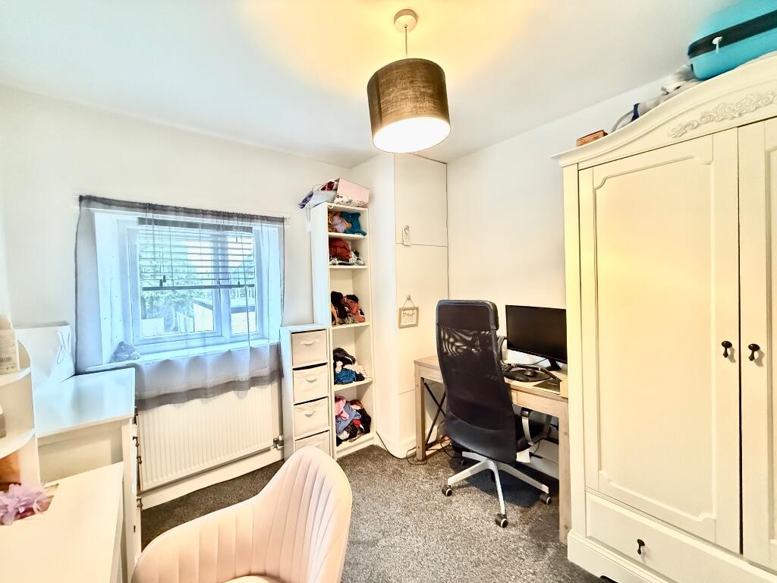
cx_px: 388
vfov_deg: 85.7
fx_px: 314
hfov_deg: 102.1
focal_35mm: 14
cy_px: 292
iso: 1250
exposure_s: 1/50
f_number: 2.2
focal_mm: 2.22
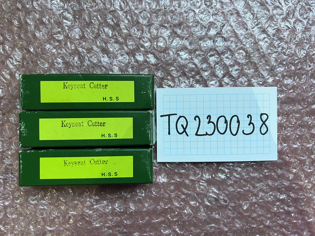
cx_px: 158
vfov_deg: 53.1
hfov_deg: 67.3
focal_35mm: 26
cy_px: 118
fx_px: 237
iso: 125
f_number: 1.5
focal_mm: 5.7
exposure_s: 1/100
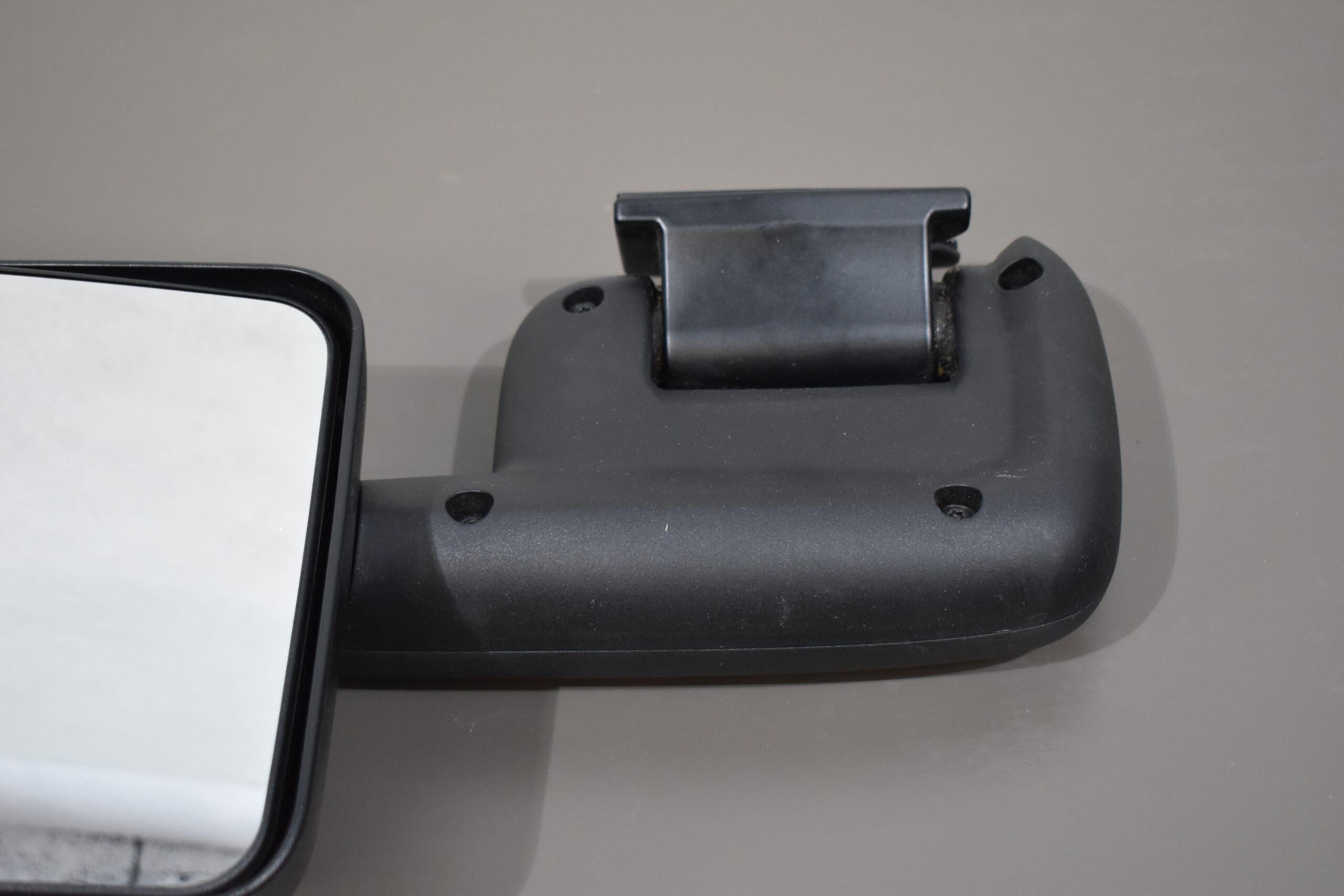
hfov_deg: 36.9
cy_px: 448
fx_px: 2016
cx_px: 672
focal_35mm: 54
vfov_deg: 25.1
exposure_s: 1/125
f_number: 4.8
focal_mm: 36
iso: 1250
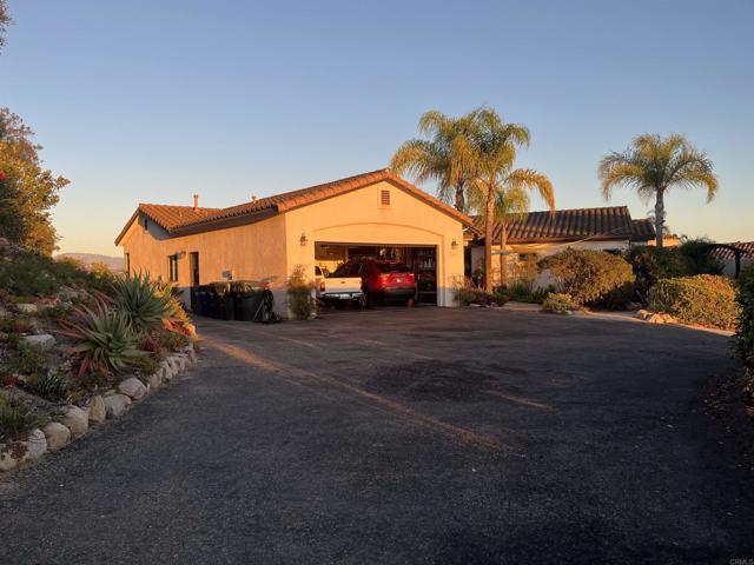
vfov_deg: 53.1
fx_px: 566
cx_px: 377
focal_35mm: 26
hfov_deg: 67.3
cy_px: 282
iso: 50
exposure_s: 1/558
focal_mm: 5.1
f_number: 1.6
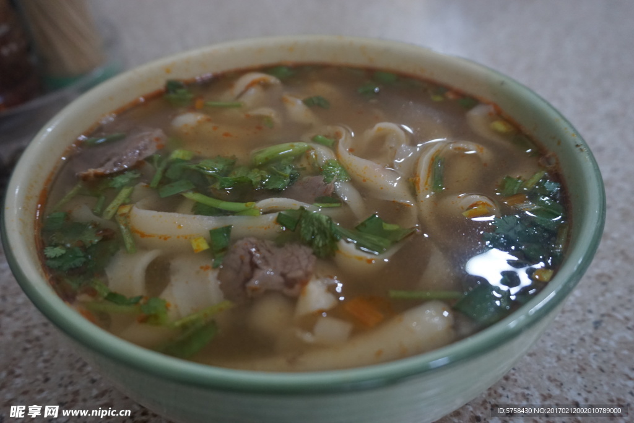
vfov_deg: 41.7
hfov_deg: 59.5
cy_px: 212
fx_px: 555
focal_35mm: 32
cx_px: 317
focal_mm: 21
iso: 1250
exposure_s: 1/60
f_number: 4
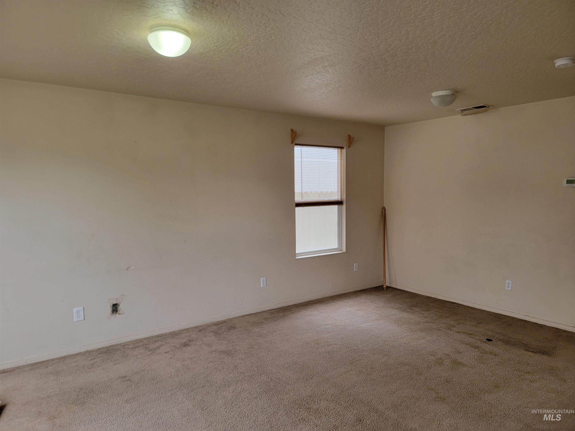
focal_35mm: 24
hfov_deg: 71.6
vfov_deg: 56.8
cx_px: 288
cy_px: 216
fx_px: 399
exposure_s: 1/120
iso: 160
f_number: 1.8
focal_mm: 6.7
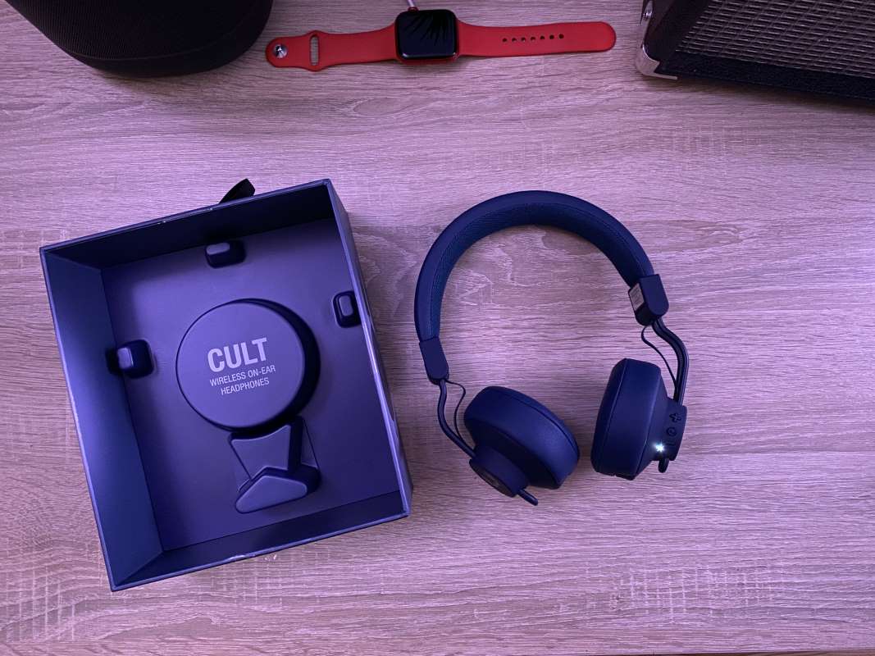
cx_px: 438
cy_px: 328
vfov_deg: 53.1
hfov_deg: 67.3
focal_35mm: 26
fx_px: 657
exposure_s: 1/12
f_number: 1.8
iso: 500
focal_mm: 4.25
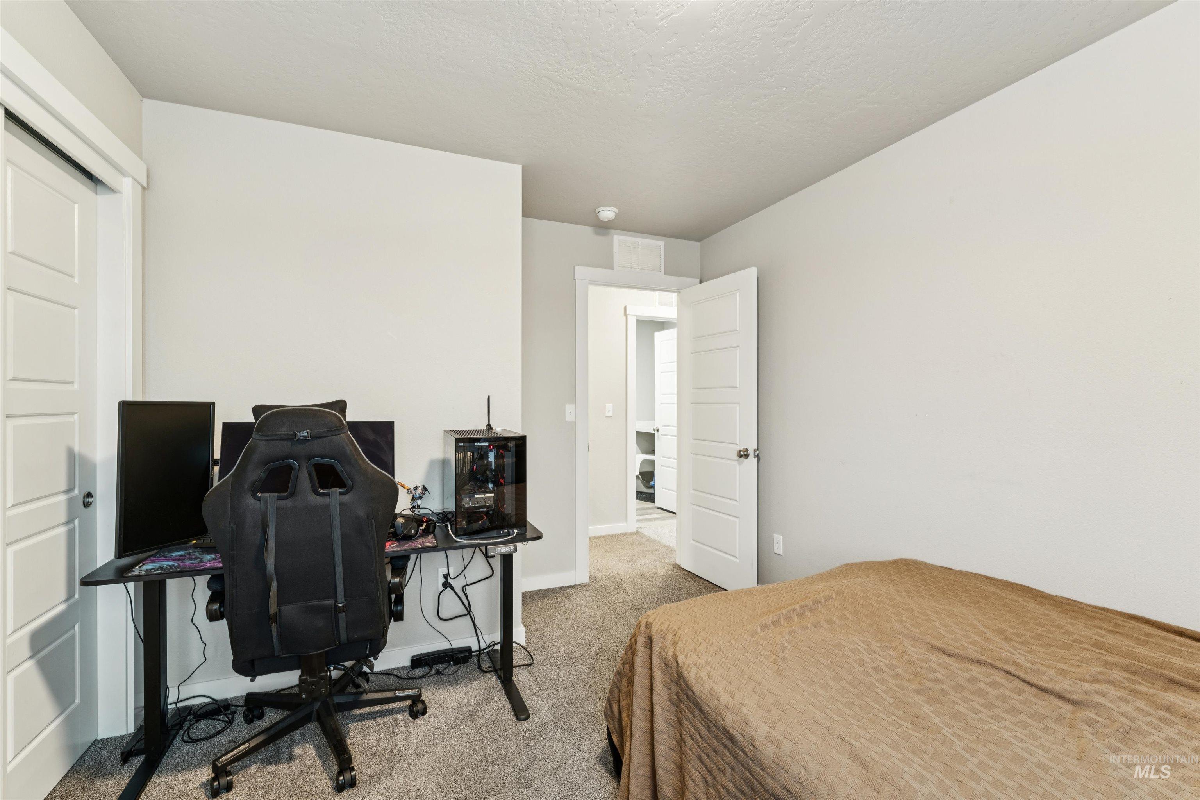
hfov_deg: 97.5
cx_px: 600
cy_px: 400
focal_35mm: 16
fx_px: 527
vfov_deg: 74.4
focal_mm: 15.8
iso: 400
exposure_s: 1
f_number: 13
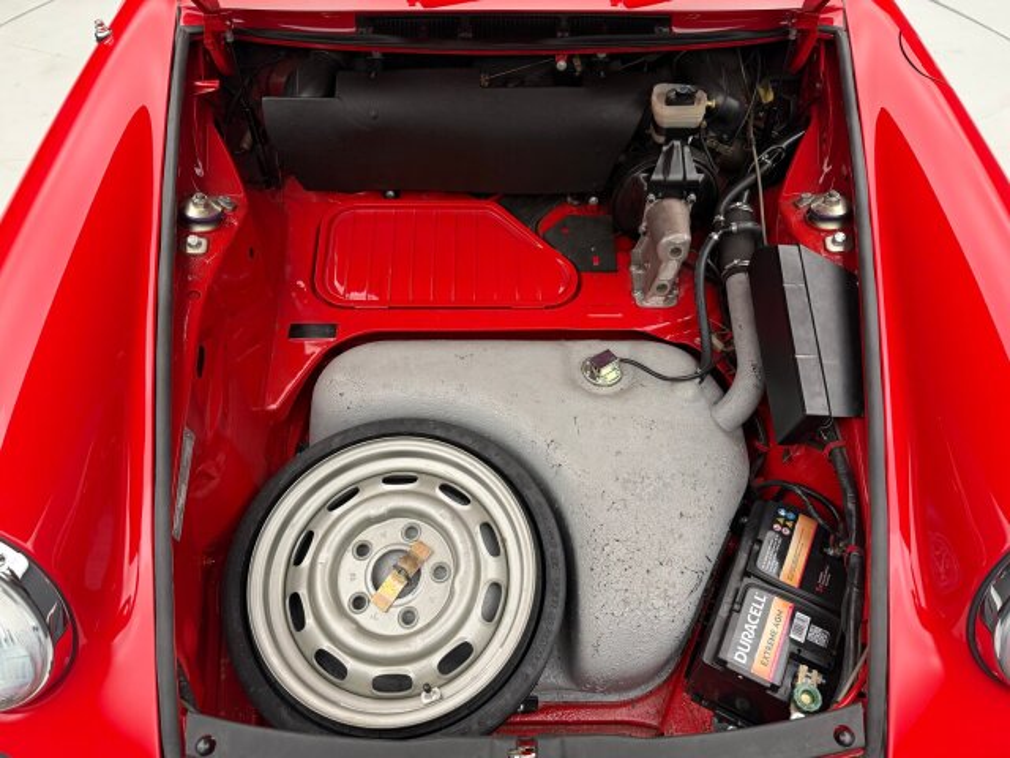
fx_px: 700
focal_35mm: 24
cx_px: 505
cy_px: 379
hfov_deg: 71.6
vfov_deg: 56.8
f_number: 1.78
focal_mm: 6.76
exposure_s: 1/49
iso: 200
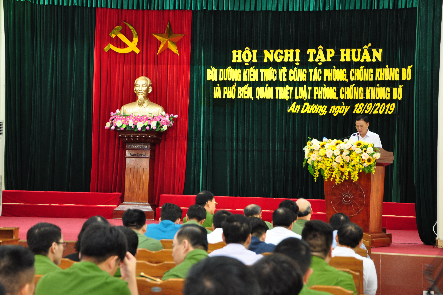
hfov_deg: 26.0
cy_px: 148
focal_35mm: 78
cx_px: 222
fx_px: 959
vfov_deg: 17.4
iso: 400
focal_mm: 52
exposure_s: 1/5
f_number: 5
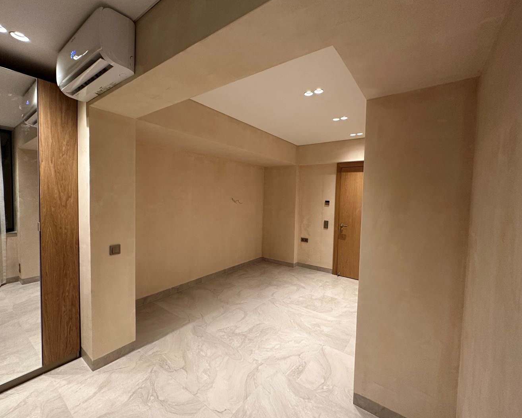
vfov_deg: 84.0
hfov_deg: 96.8
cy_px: 207
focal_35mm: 15
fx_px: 232
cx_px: 254
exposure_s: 1/50
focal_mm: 2.22
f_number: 2.2
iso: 200
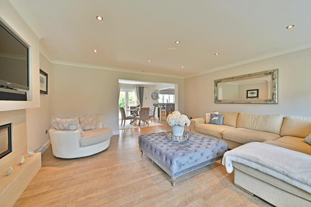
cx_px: 156
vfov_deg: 81.2
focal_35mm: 14
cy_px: 104
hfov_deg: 104.2
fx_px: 121
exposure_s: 1/6
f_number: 9
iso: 125
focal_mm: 14
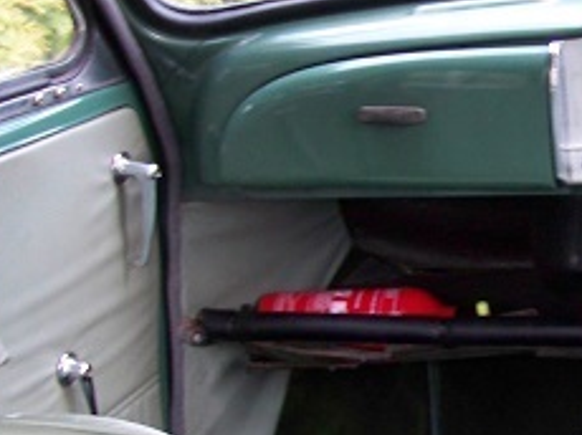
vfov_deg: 16.0
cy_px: 263
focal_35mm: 92
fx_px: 1545
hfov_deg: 20.5
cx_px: 610
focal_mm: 5.85
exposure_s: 1/6
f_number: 2.8
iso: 200
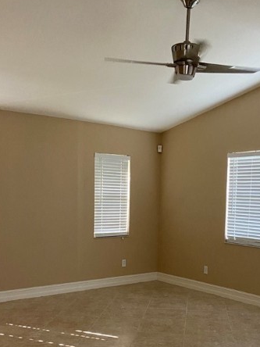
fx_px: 451
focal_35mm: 45
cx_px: 157
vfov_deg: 41.3
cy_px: 243
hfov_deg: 32.1
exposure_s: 1/60
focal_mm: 4.25
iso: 320
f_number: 1.8
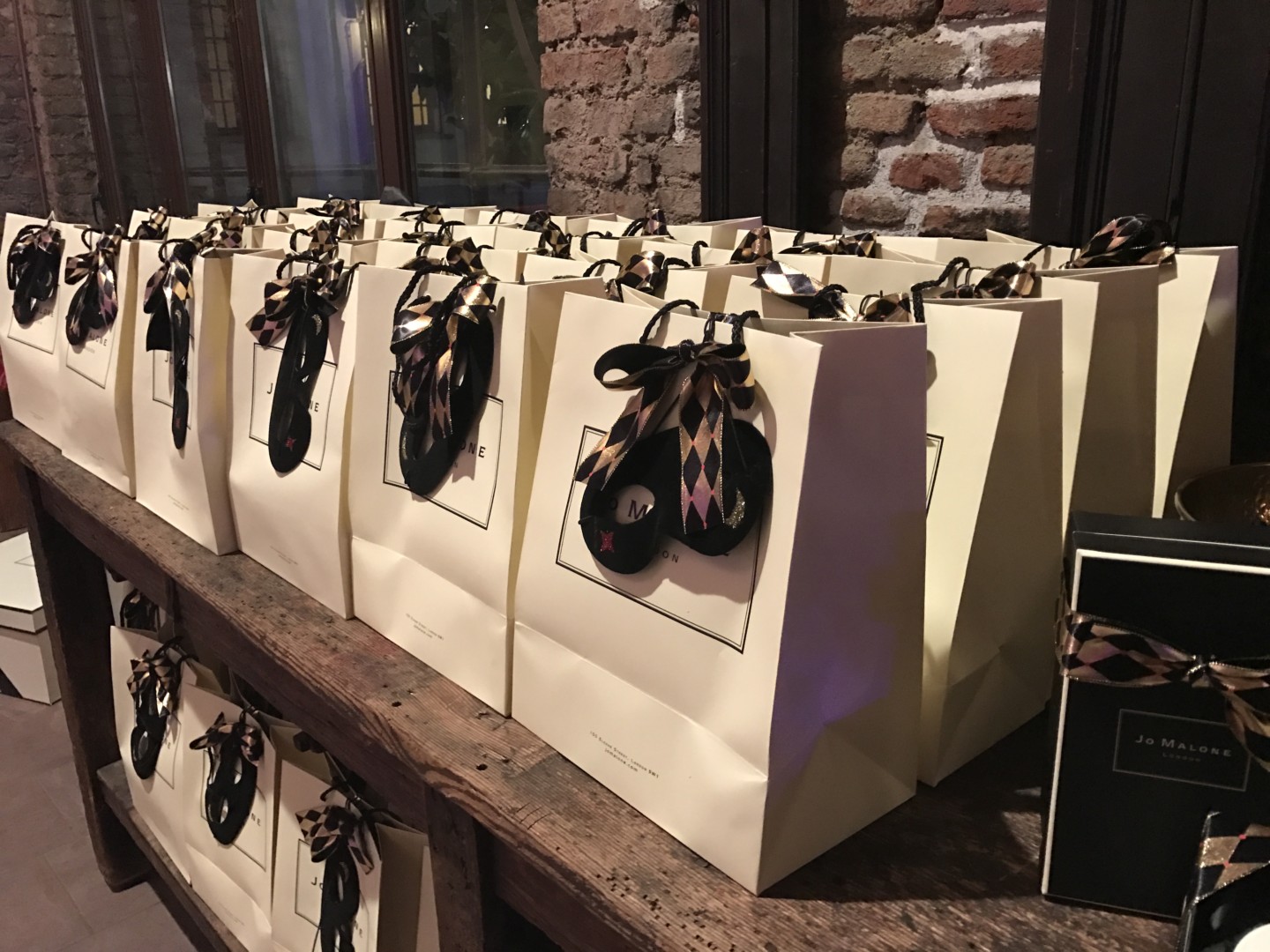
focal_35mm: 28
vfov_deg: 49.7
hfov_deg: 63.4
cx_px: 635
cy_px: 476
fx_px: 1027
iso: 100
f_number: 1.8
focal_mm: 3.99
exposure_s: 1/6
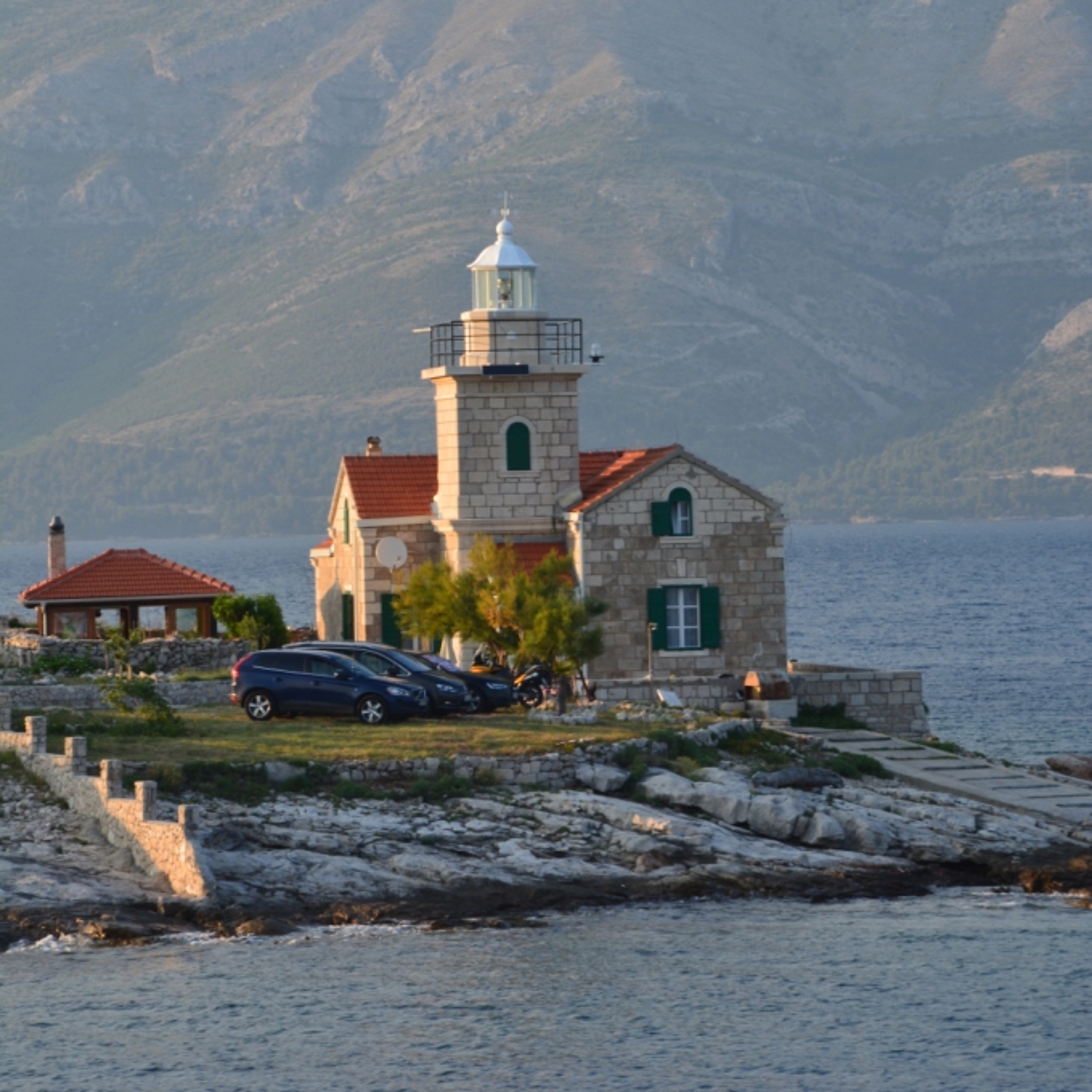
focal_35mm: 202
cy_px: 350
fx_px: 7197
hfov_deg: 8.7
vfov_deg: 8.7
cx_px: 547
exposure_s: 1/60
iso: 200
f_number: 13
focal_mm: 105
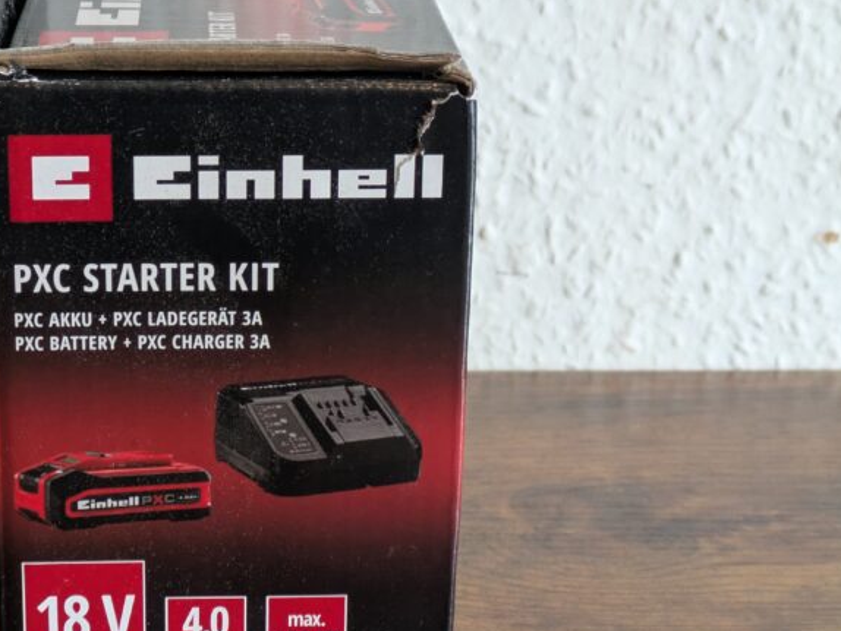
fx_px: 2212
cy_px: 323
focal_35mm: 91
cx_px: 274
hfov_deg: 21.4
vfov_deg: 16.2
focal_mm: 5.43
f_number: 1.89
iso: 238
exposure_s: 1/25
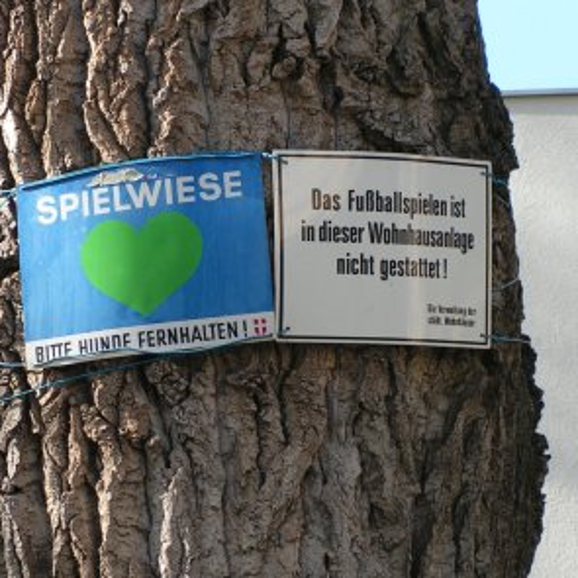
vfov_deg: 8.8
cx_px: 280
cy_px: 355
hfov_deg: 8.8
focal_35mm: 198
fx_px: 3740
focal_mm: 19.1
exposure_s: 1/160
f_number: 5
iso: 50
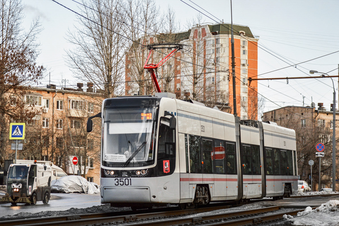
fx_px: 989
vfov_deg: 13.0
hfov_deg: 19.5
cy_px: 113
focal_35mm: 105
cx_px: 170
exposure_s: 1/640
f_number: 5
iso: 400
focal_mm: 70
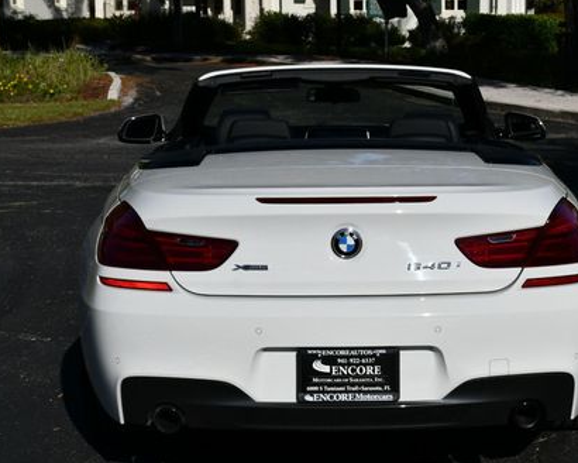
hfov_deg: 21.7
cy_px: 260
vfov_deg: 17.5
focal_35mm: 88
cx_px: 324
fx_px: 1505
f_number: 10
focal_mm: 30
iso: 100
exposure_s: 1/400
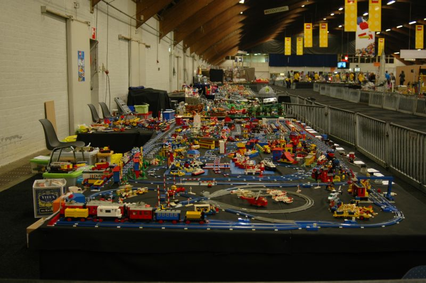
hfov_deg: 46.5
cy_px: 142
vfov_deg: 31.8
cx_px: 213
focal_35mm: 42
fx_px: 496
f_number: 3.3
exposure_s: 1/6
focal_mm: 28
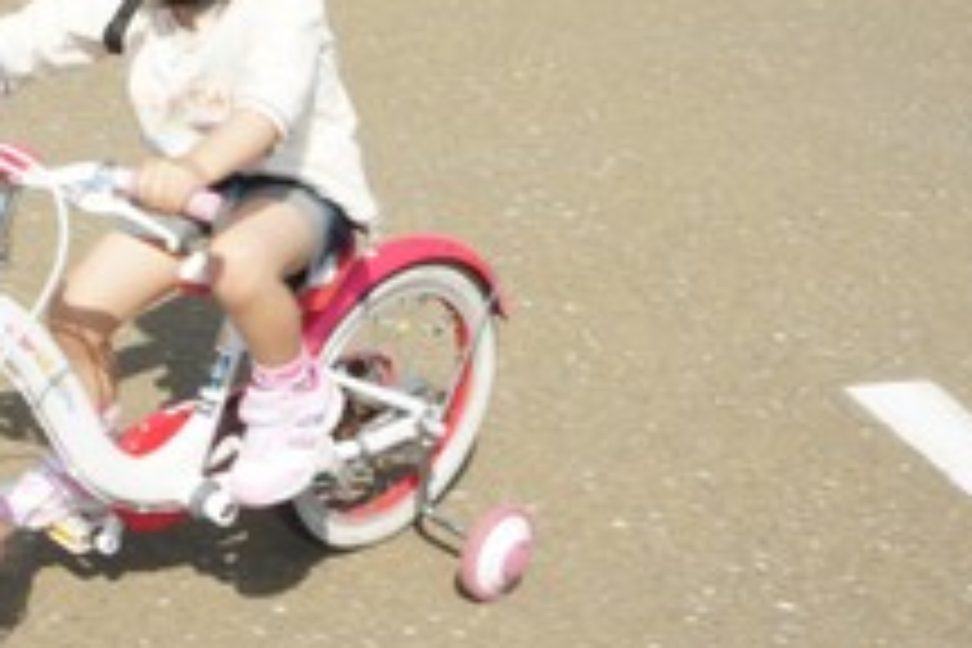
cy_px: 266
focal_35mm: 75
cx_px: 248
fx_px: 2023
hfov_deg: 26.7
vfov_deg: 18.2
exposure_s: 1/30
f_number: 25
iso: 200
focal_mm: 27
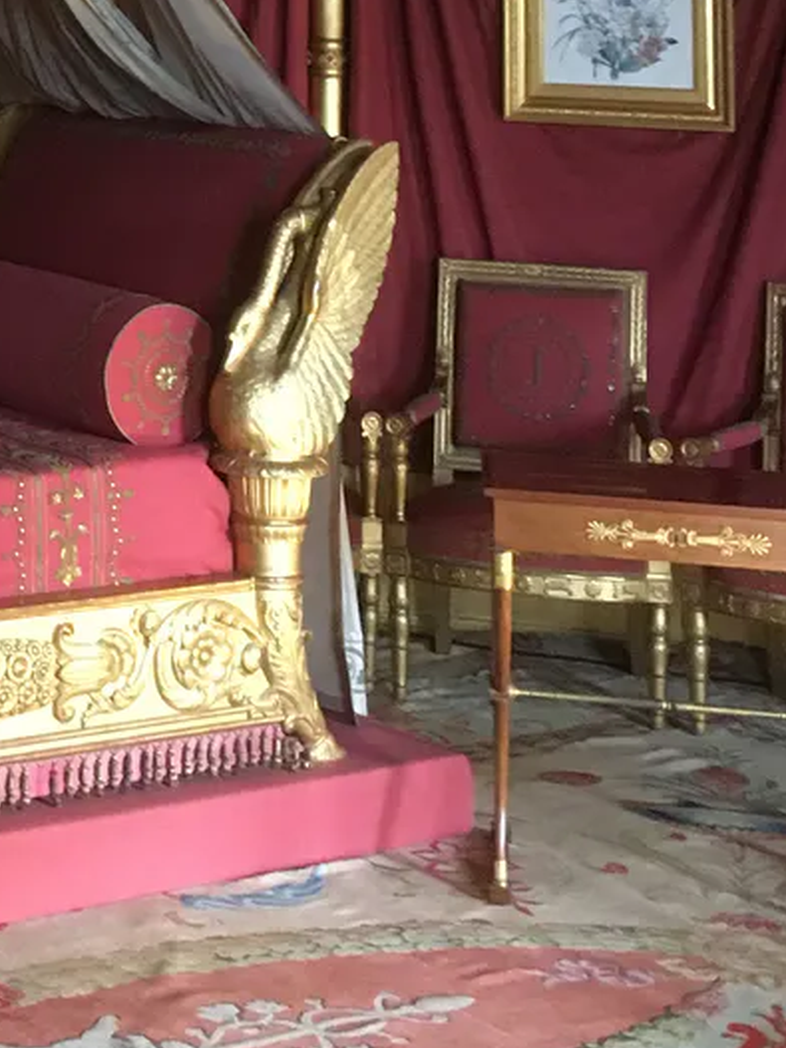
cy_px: -235
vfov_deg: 20.7
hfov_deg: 16.2
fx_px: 2665
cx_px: -109
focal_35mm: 88
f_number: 2.2
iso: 200
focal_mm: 4.15
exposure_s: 1/25
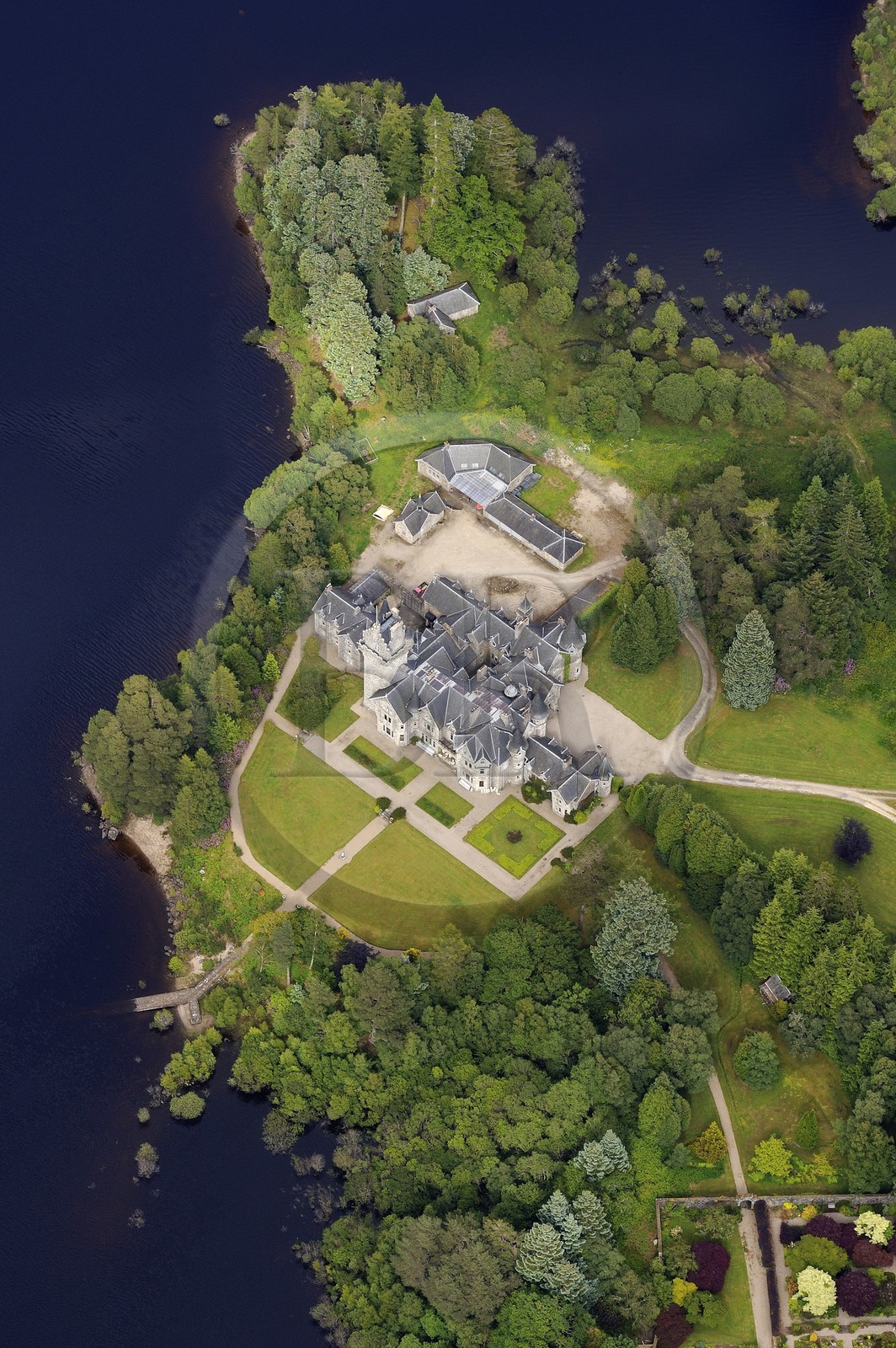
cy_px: 674
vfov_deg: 17.7
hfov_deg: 11.8
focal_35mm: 116
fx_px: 4338
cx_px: 448
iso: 400
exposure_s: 1/800
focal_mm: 116
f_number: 5
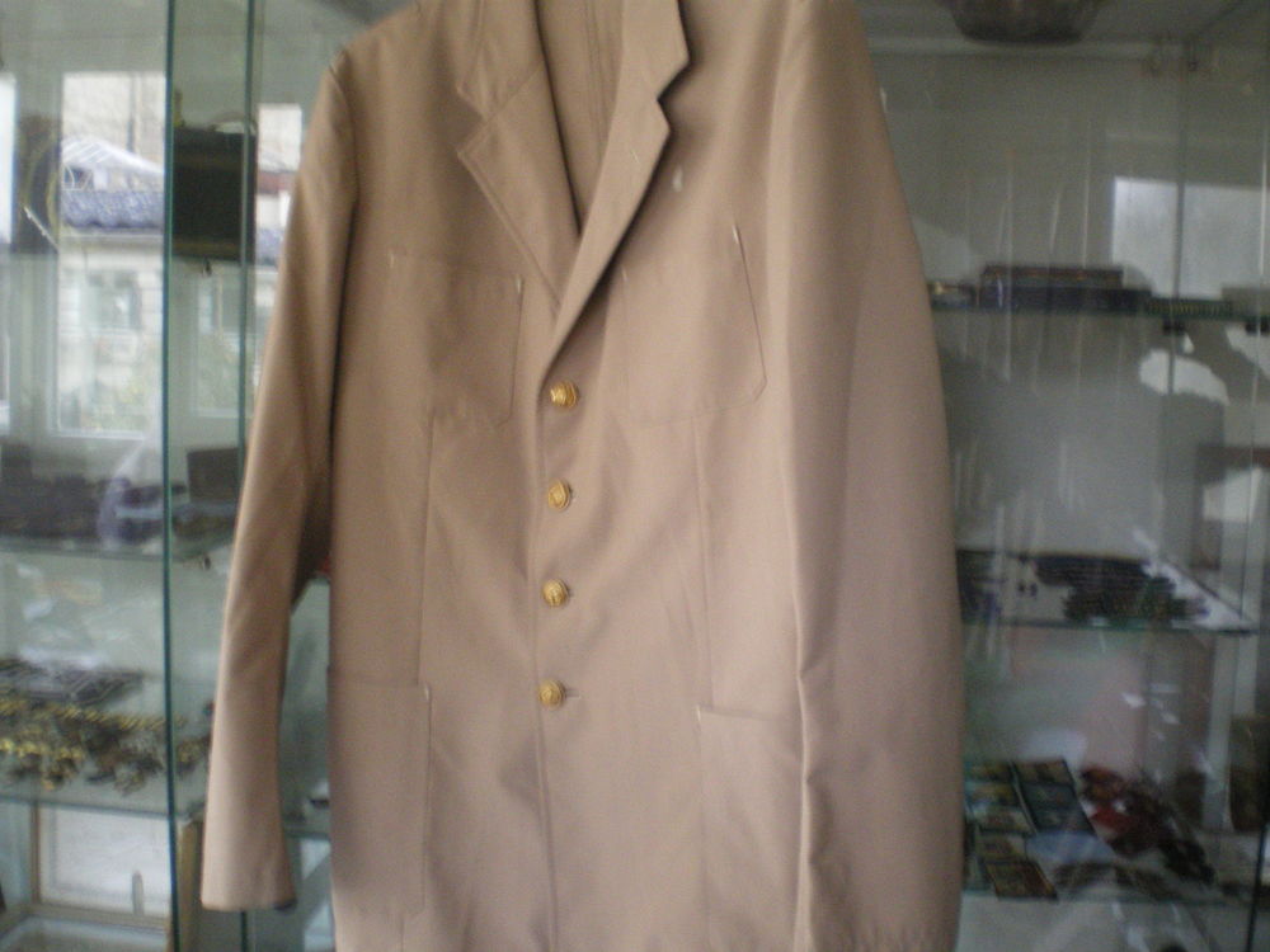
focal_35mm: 38
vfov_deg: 37.7
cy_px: 476
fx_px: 1394
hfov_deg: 49.0
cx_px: 635
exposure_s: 1/8
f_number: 3.1
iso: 400
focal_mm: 6.3
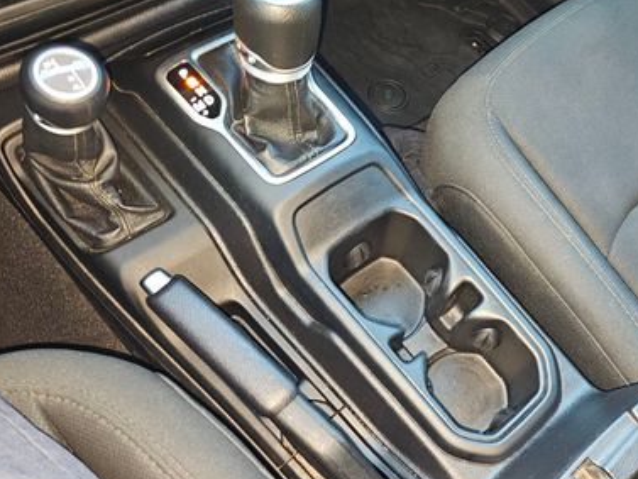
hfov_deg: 45.0
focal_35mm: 39
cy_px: 227
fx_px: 719
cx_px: 526
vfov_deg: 36.8
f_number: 1.7
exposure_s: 1/9.99
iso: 160
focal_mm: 6.3
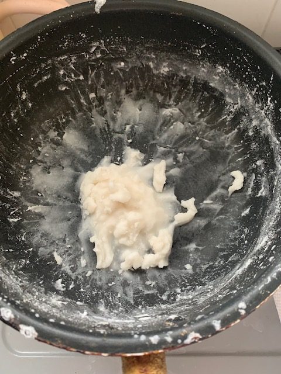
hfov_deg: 53.1
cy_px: 187
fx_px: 281
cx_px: 140
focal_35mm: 26
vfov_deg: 67.3
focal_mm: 4.25
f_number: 1.8
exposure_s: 1/51
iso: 400
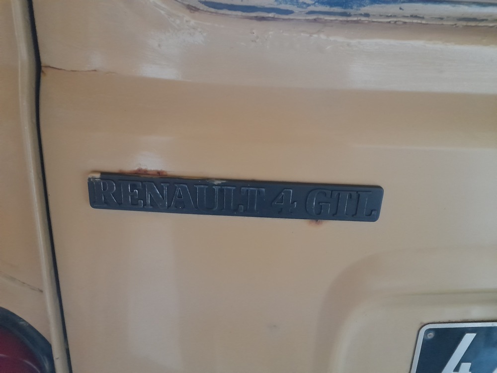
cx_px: 248
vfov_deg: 54.9
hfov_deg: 69.4
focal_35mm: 25
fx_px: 359
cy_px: 186
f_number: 2
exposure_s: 1/20
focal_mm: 4.6
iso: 1000
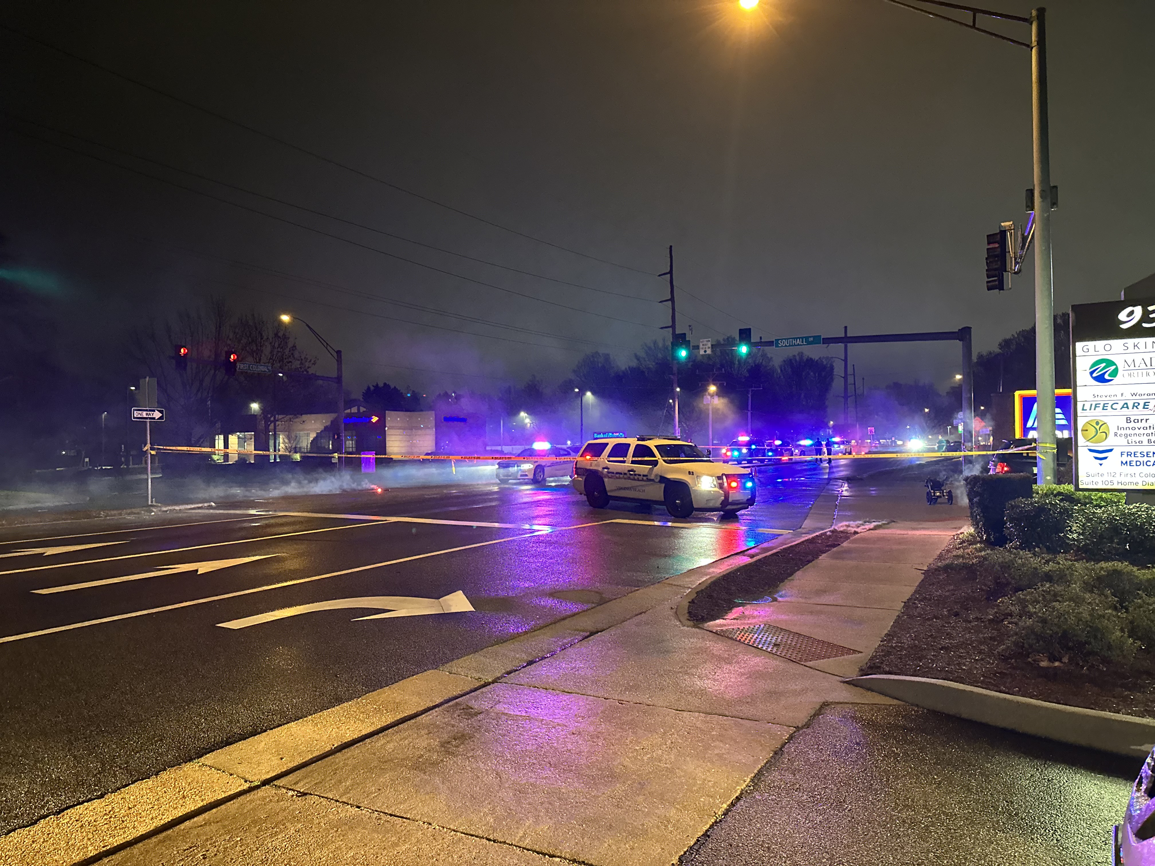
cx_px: 578
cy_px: 433
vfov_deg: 56.8
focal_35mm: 24
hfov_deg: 71.6
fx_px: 801
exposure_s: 1/40
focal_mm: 6.86
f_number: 1.78
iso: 1000
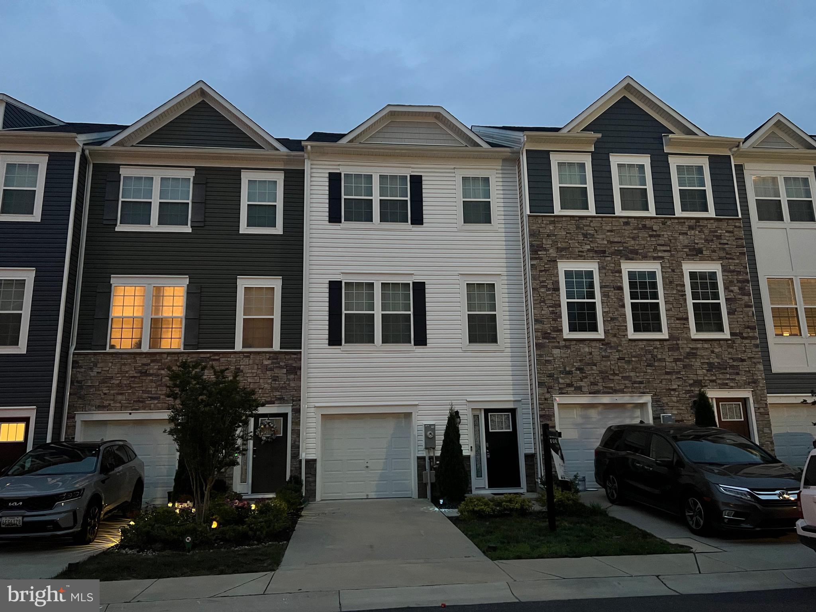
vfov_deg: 53.1
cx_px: 408
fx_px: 613
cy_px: 306
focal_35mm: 26
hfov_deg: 67.3
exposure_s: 1/30
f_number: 1.5
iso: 800
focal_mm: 5.7
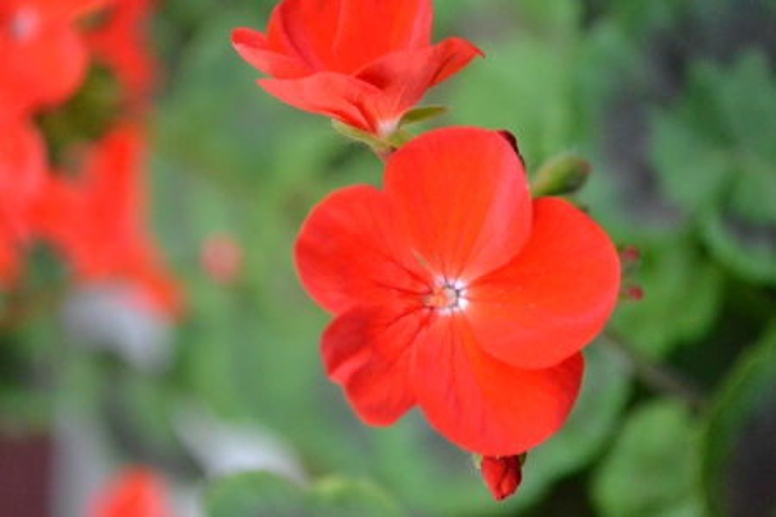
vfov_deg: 18.9
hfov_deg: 28.1
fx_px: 1552
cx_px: 388
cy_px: 258
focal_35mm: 72
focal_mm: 48
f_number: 5.6
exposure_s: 1/4000
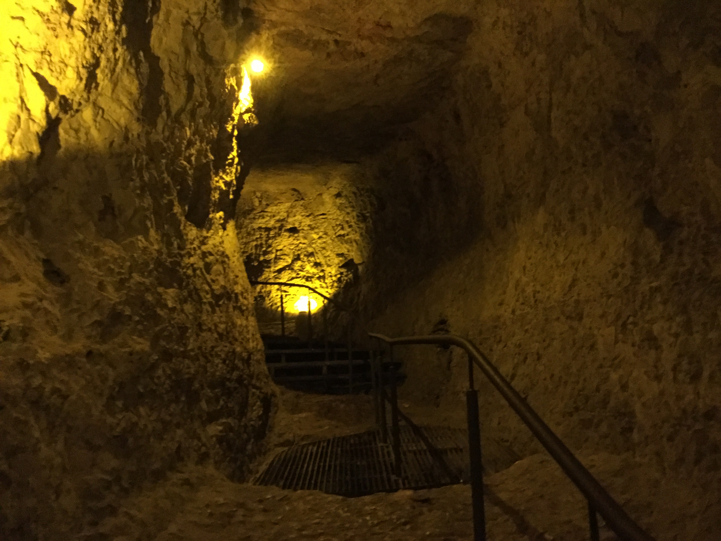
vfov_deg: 45.4
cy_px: 270
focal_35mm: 31
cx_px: 360
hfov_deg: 58.4
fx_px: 646
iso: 800
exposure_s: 1/17
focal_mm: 3.3
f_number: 2.4
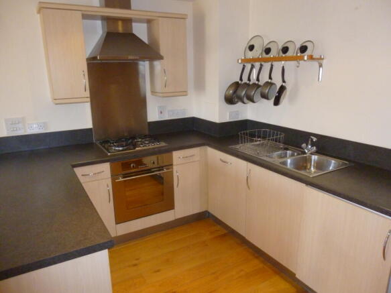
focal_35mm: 25
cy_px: 146
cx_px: 196
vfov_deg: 54.9
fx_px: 282
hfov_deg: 69.4
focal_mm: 4.5
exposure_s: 1/60
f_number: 3.1
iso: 400
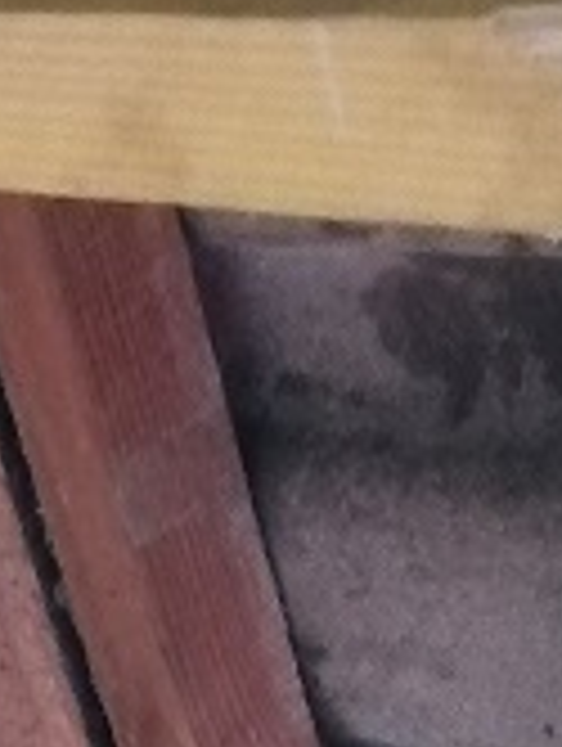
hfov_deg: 11.0
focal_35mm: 130
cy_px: 1584
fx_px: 2807
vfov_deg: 12.8
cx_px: -252
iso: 1000
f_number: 1.8
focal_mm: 3.64
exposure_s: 1/14.3
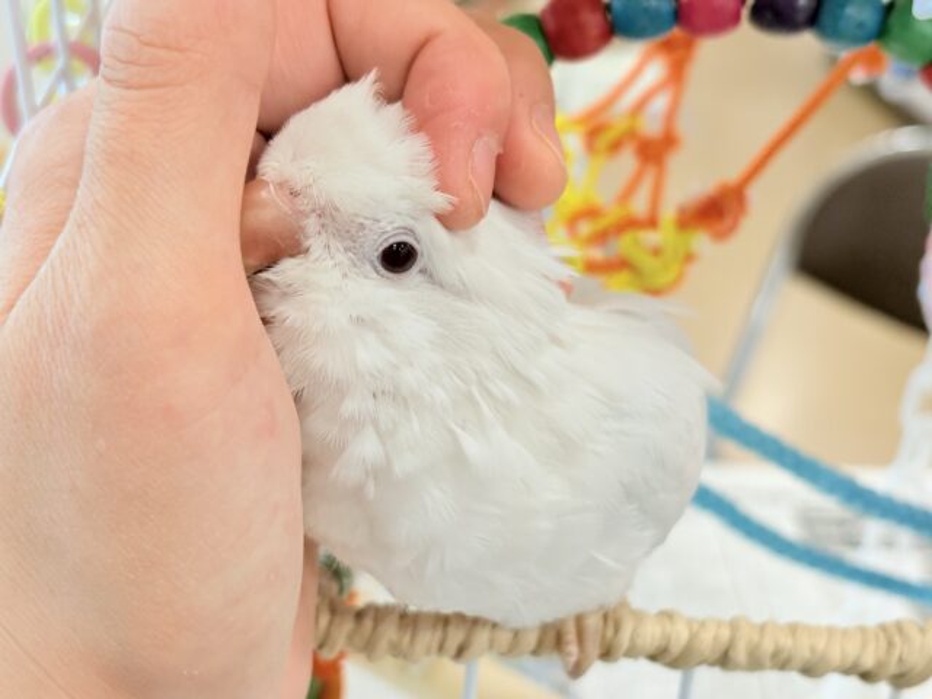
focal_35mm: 52
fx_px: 1400
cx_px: 466
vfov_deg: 28.0
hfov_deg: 36.8
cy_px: 350
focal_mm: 5.96
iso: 100
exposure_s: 1/100
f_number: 1.6
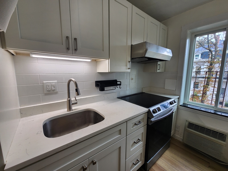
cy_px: 86
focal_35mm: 13
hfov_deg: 106.2
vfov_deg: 89.9
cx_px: 114
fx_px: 86
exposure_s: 1/120
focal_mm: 2.2
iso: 80
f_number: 2.2
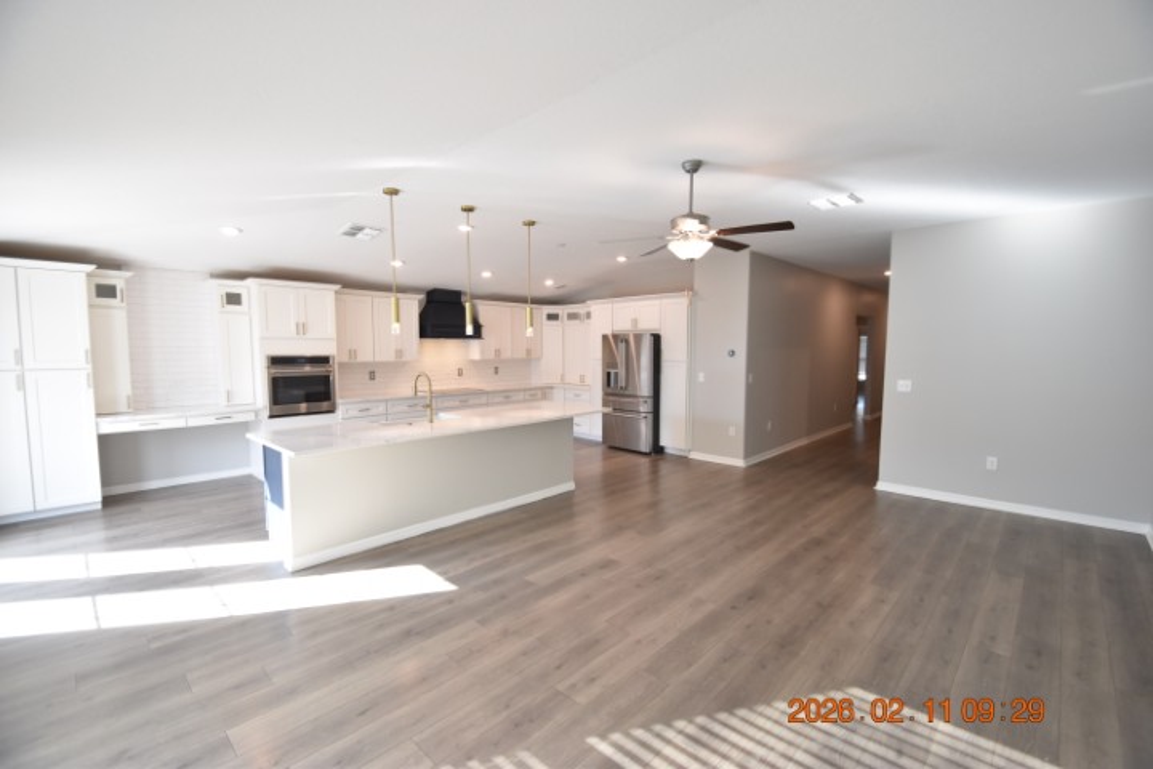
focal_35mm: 15
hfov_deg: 100.4
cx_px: 576
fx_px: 480
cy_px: 384
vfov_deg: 77.3
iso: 800
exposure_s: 1/180
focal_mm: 10
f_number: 3.5
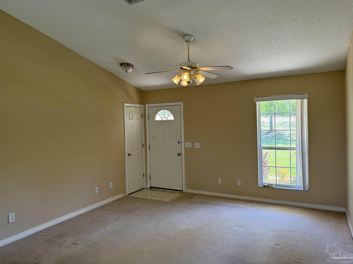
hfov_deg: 69.4
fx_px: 255
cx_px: 173
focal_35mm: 25
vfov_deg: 54.9
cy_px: 127
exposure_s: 1/120
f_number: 1.78
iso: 100
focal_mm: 6.86
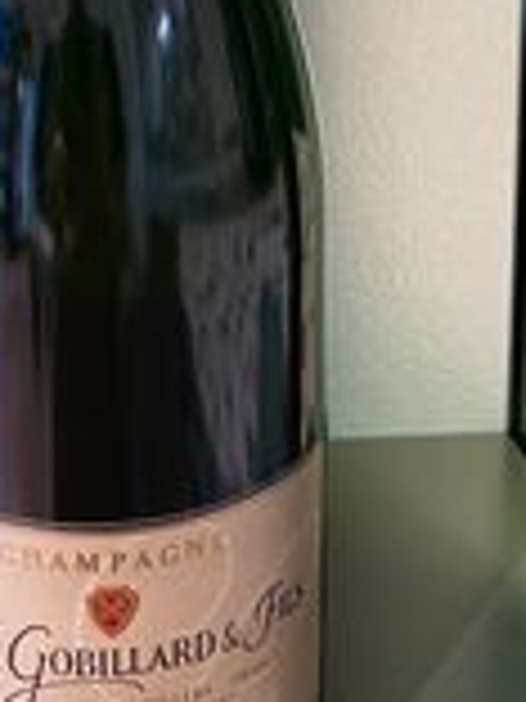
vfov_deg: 25.7
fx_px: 1438
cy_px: -40
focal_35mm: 71
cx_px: 103
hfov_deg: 20.5
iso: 100
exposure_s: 1/50
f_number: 1.8
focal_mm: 4.25
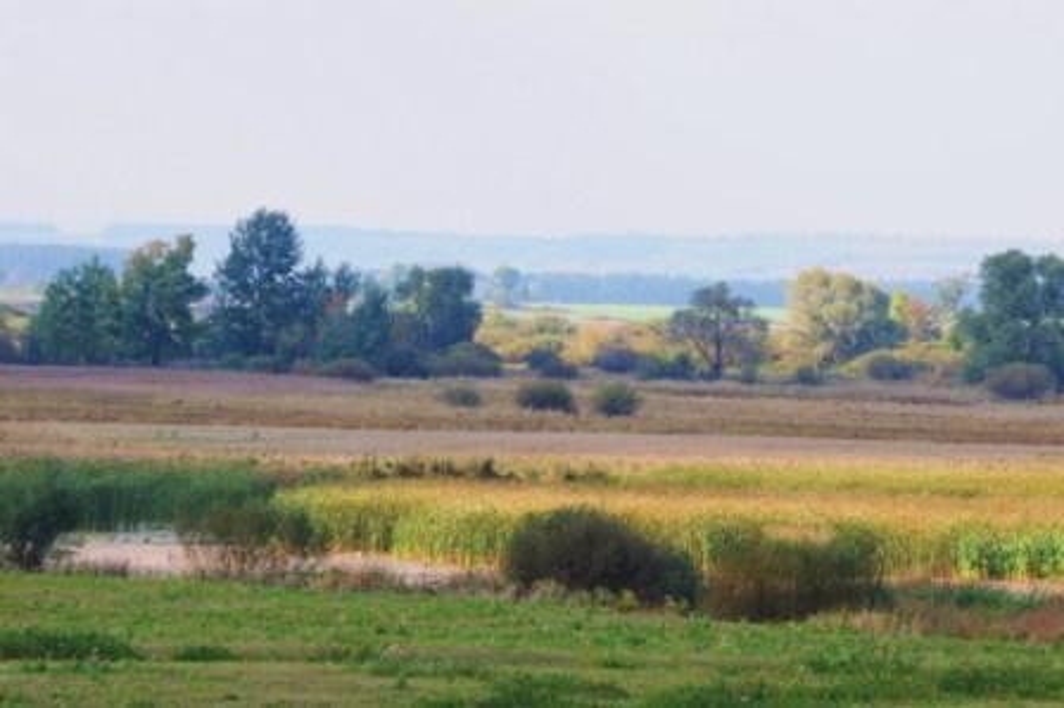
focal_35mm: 330
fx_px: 9746
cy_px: 354
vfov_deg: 4.2
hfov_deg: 6.2
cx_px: 532
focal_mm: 220
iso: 320
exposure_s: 1/320
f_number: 9
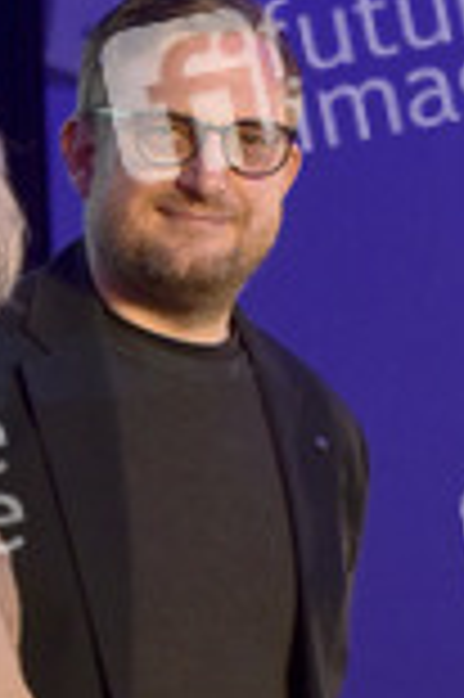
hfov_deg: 7.5
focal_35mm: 181
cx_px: -77
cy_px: 752
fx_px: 3507
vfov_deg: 11.2
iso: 2500
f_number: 5.6
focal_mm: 70
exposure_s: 1/125
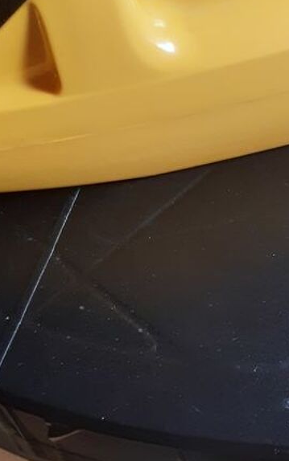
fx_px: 806
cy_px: 245
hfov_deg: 20.1
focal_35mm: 64
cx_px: 230
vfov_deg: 32.0
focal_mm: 3.92
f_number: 1.7
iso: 320
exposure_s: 1/50
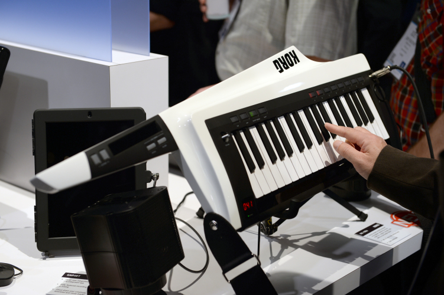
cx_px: 222
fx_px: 764
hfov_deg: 32.4
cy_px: 148
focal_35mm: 62
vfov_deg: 21.9
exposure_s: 1/250
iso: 500
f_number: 4.5
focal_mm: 62
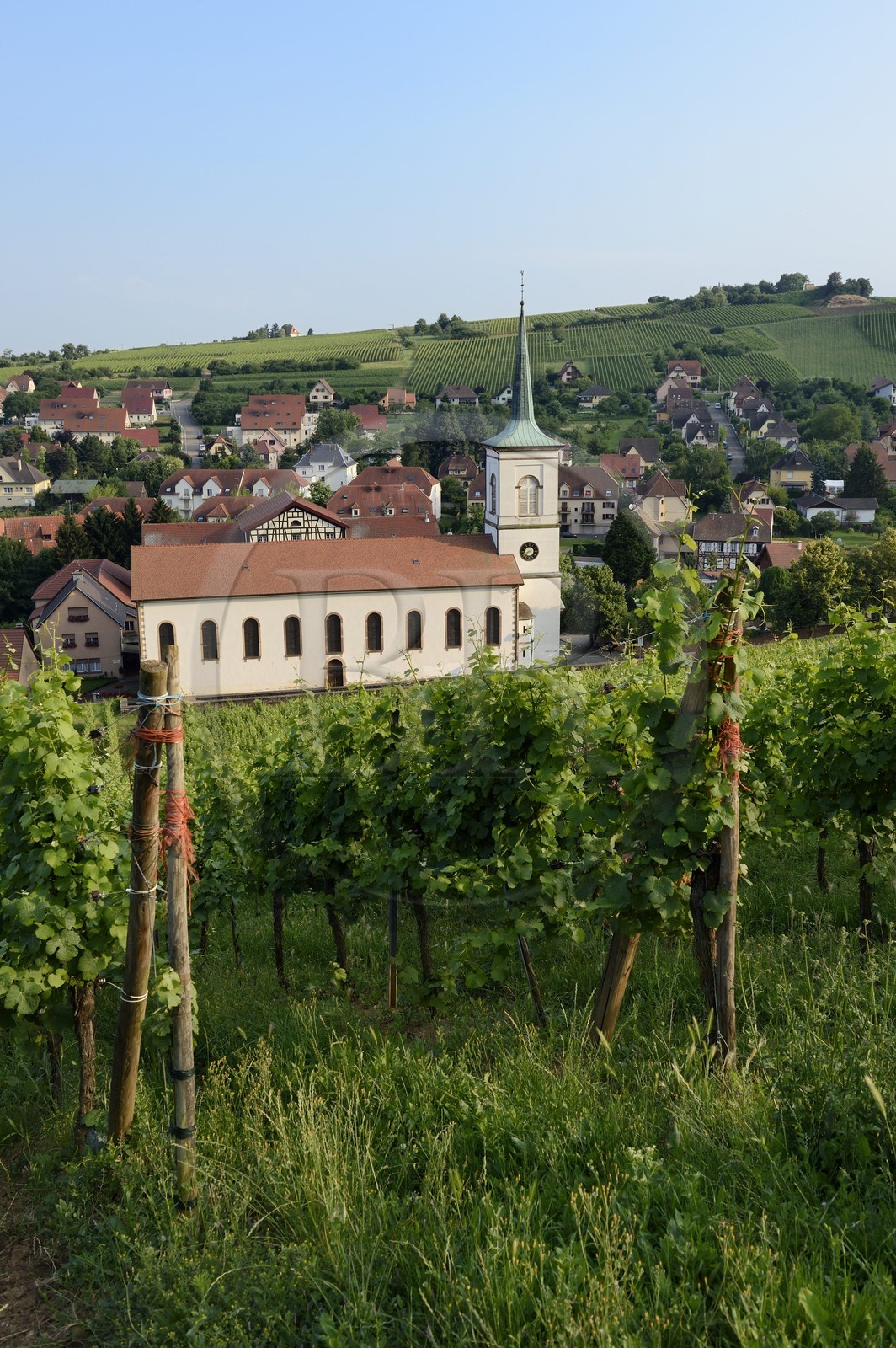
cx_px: 448
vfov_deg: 55.8
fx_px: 1271
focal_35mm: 34
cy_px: 674
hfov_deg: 38.8
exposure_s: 1/200
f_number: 10
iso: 200
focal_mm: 34
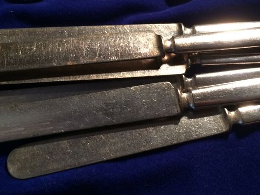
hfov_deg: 36.8
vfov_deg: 27.9
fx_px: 390
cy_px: 66
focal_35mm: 52
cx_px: 146
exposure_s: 1/24
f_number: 2.2
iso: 320
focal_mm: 4.12
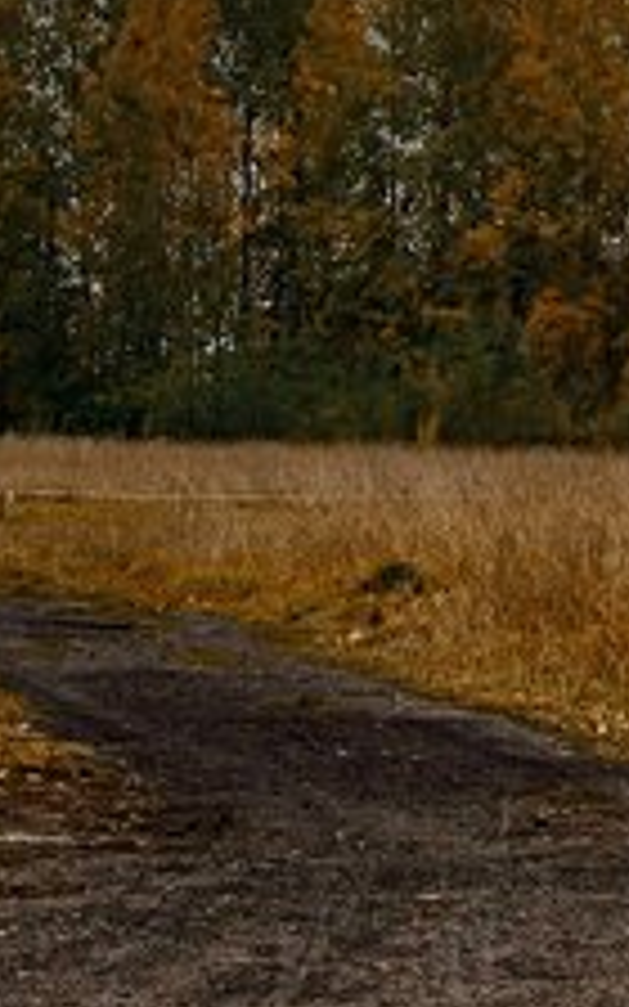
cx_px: 1424
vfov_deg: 8.4
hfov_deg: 5.2
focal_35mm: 246
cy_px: -387
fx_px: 6747
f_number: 5.6
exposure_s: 1/160
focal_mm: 30
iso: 100
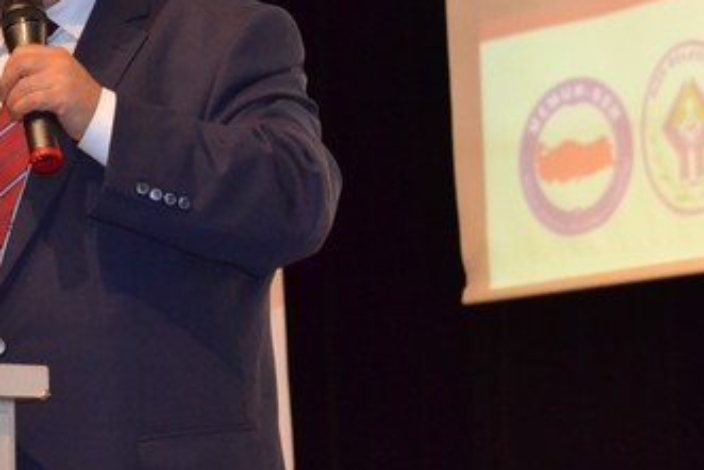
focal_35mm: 167
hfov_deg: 12.2
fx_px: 3267
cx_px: 32
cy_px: 29
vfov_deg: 8.2
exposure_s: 1/60
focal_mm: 55
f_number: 5.6
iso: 3200
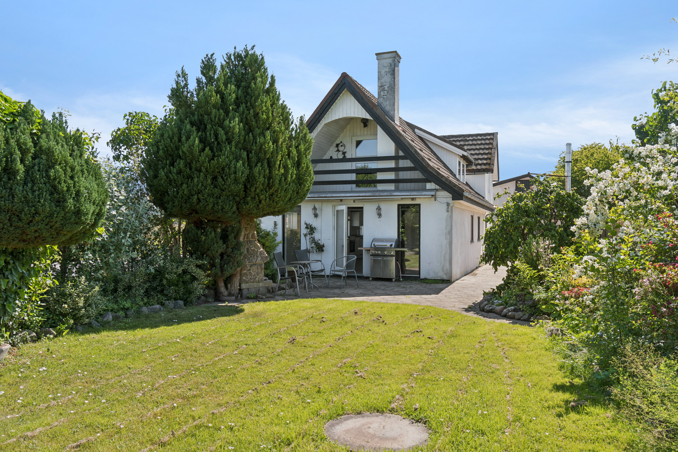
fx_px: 508
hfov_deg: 67.4
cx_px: 339
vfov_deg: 47.9
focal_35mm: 27
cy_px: 226
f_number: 8
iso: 100
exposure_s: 1/100
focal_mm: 18
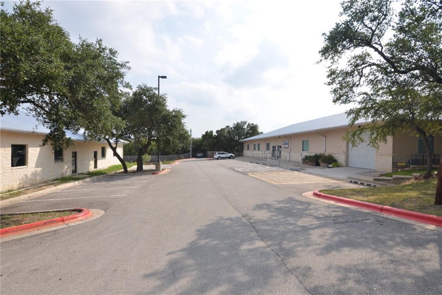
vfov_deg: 72.0
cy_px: 148
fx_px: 203
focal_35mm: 16
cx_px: 221
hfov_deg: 95.0
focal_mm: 11
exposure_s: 1/250
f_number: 8
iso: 100
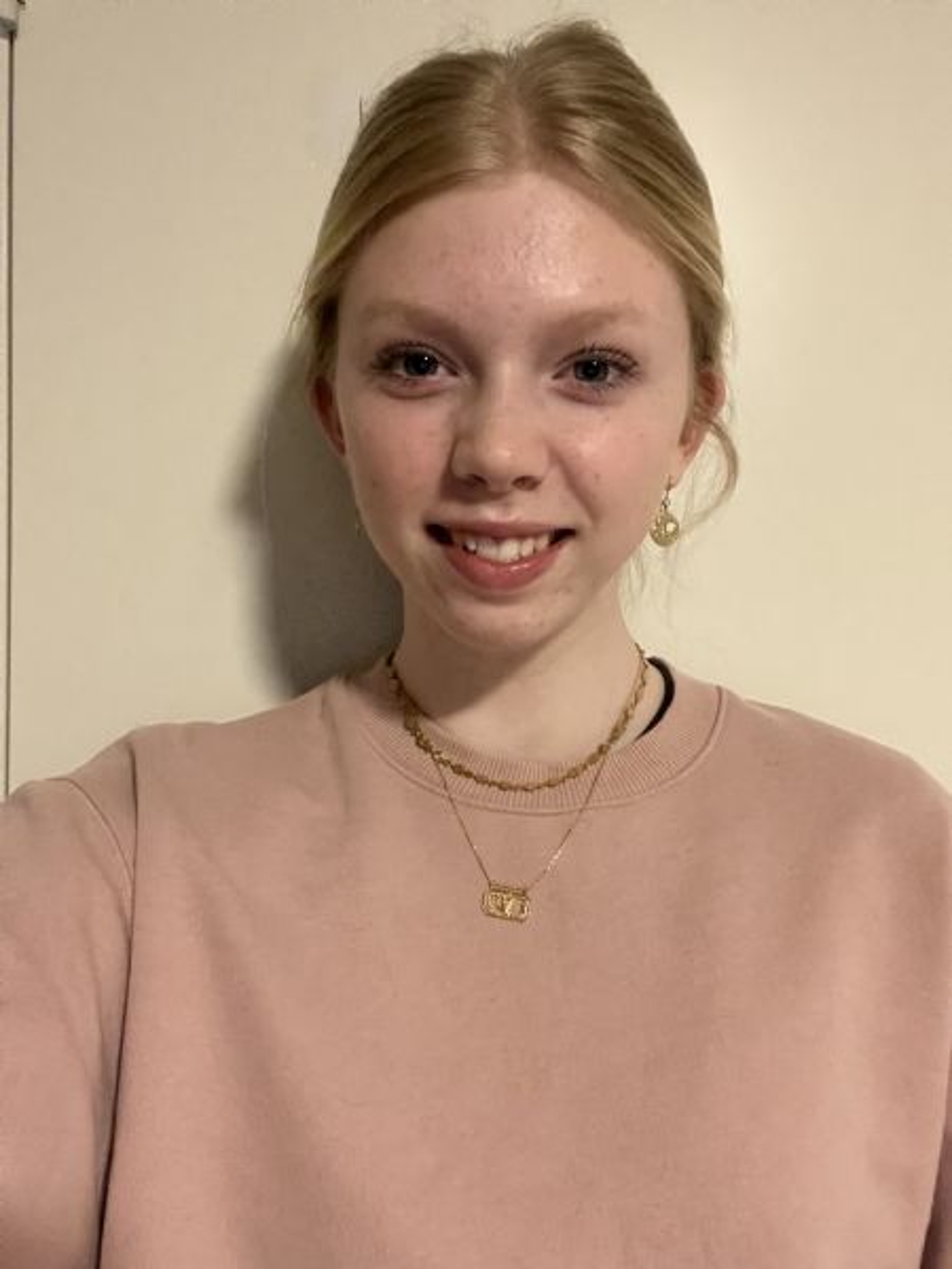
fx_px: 1100
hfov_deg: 46.8
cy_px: 634
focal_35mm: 30
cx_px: 476
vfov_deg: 60.0
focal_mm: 2.71
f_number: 2.2
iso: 800
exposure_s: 1/17
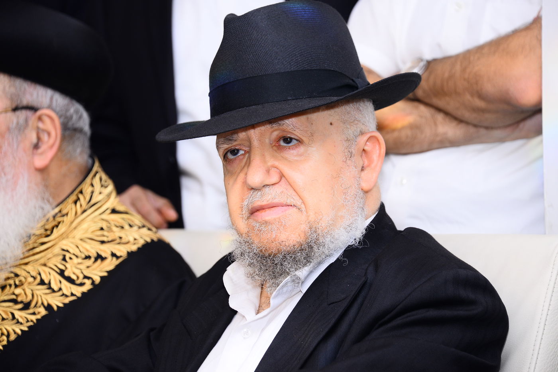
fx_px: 2944
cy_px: 186
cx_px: 279
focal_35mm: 190
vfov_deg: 7.2
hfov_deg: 10.8
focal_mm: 190
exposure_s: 1/125
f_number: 6.3
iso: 800
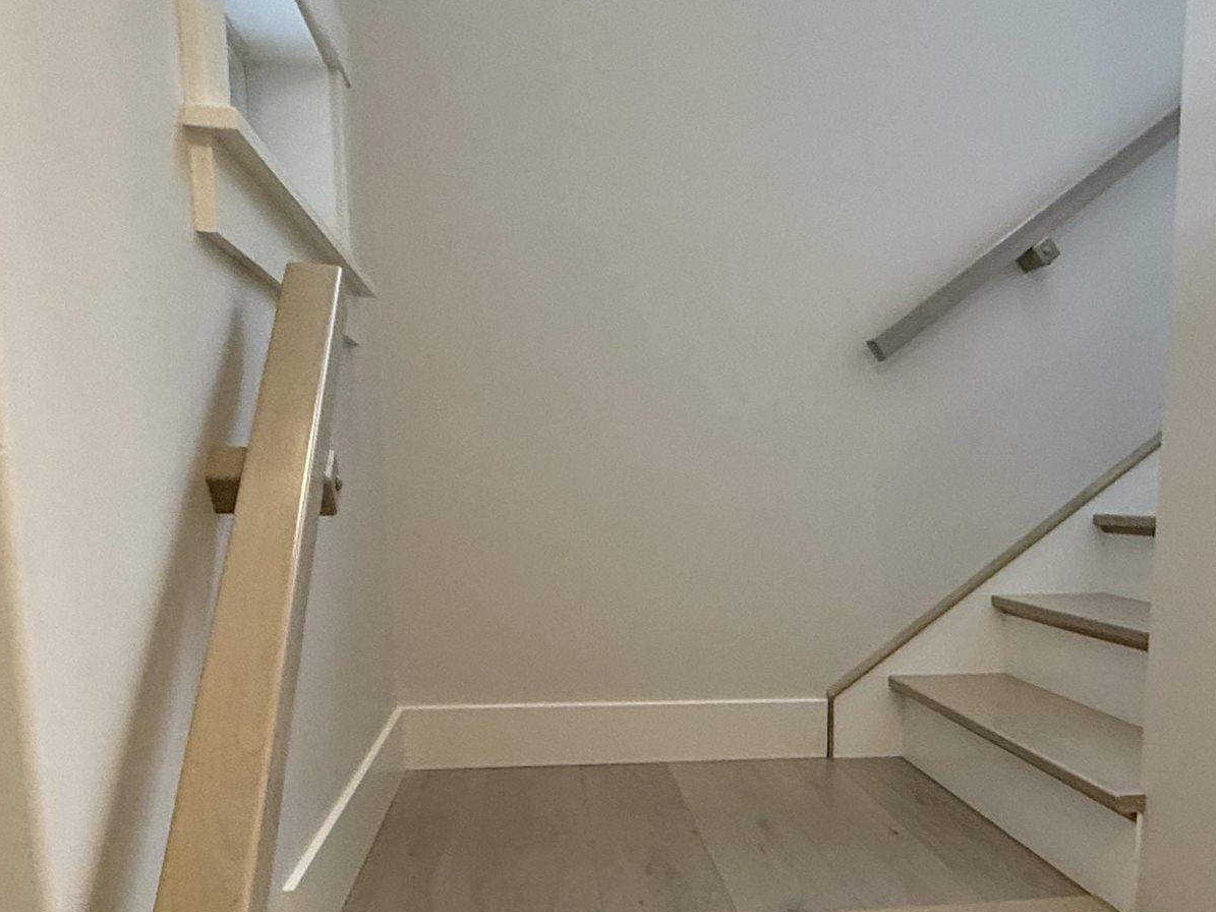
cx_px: 854
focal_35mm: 36
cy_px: 715
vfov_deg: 38.3
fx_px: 1264
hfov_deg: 50.0
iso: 320
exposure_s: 1/120
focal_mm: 2.22
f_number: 2.2
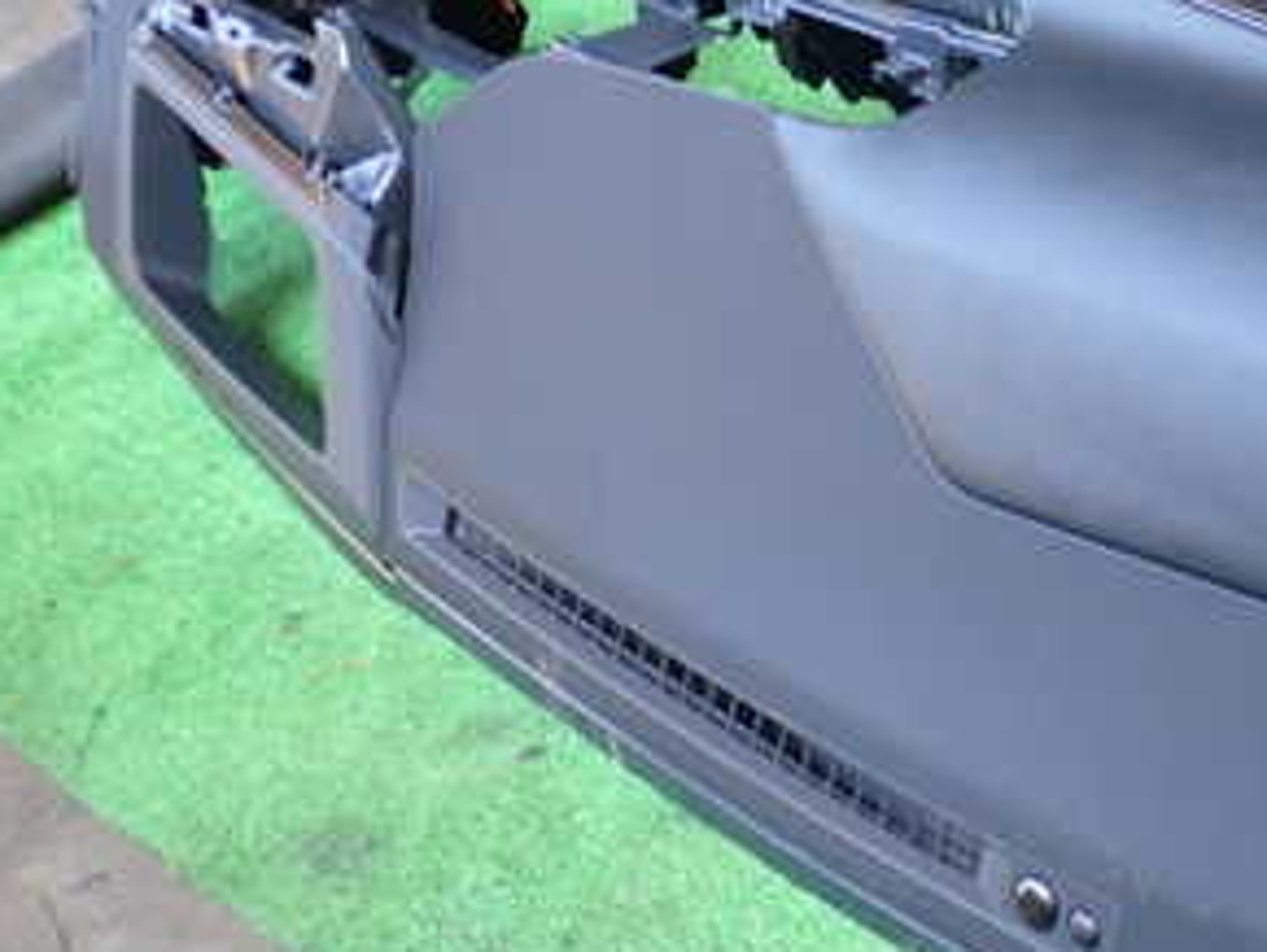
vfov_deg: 23.7
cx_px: 1123
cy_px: 454
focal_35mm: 62
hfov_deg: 29.9
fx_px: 2271
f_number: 2.3
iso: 200
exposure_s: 1/40
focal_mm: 5.4
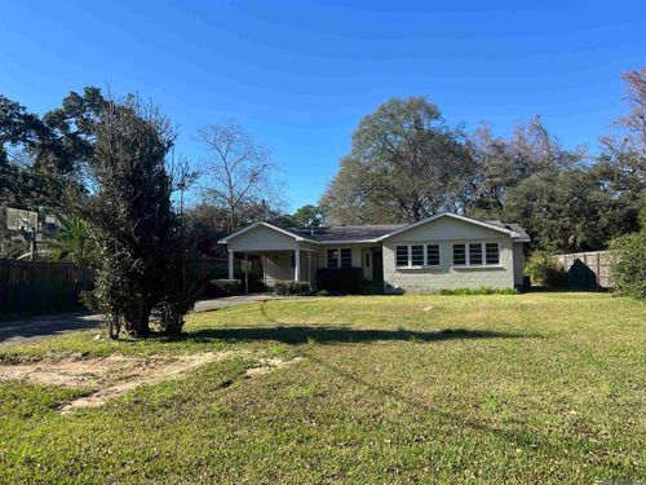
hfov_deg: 67.3
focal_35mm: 26
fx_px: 485
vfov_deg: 53.1
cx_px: 323
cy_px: 242
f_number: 1.5
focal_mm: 5.7
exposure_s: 1/2083
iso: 50
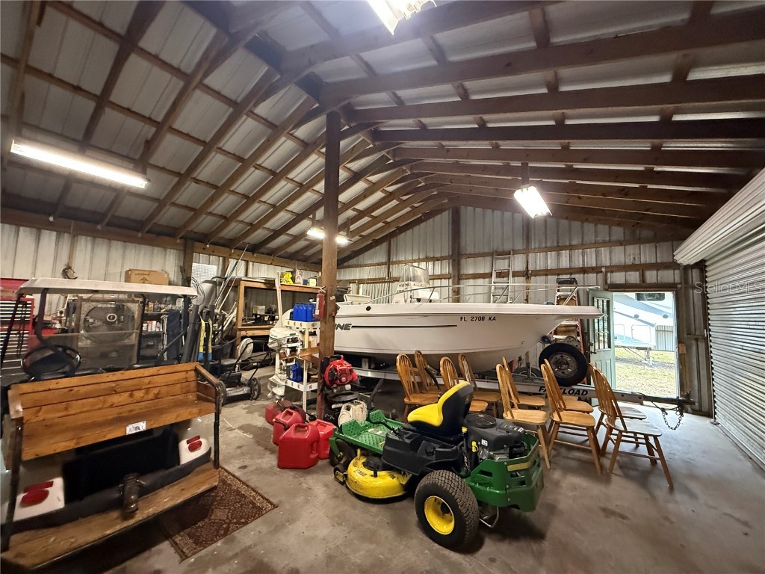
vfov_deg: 85.7
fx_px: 309
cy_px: 287
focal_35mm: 14
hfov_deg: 102.1
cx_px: 382
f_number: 2.2
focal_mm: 2.22
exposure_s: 1/60
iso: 800
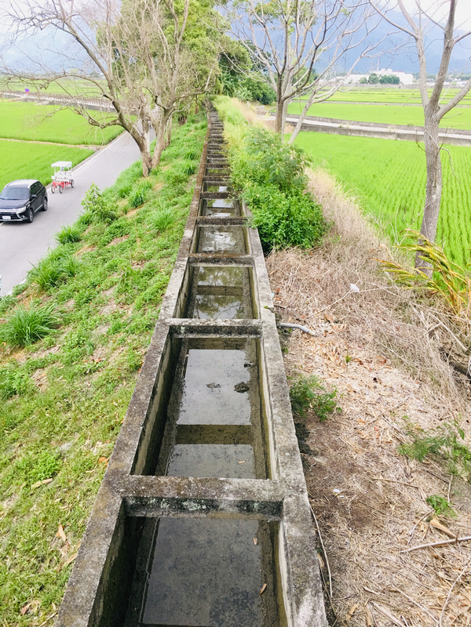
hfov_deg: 48.2
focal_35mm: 29
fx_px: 526
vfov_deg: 61.7
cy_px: 314
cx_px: 236
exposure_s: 1/30
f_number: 2.2
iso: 32
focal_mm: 4.15
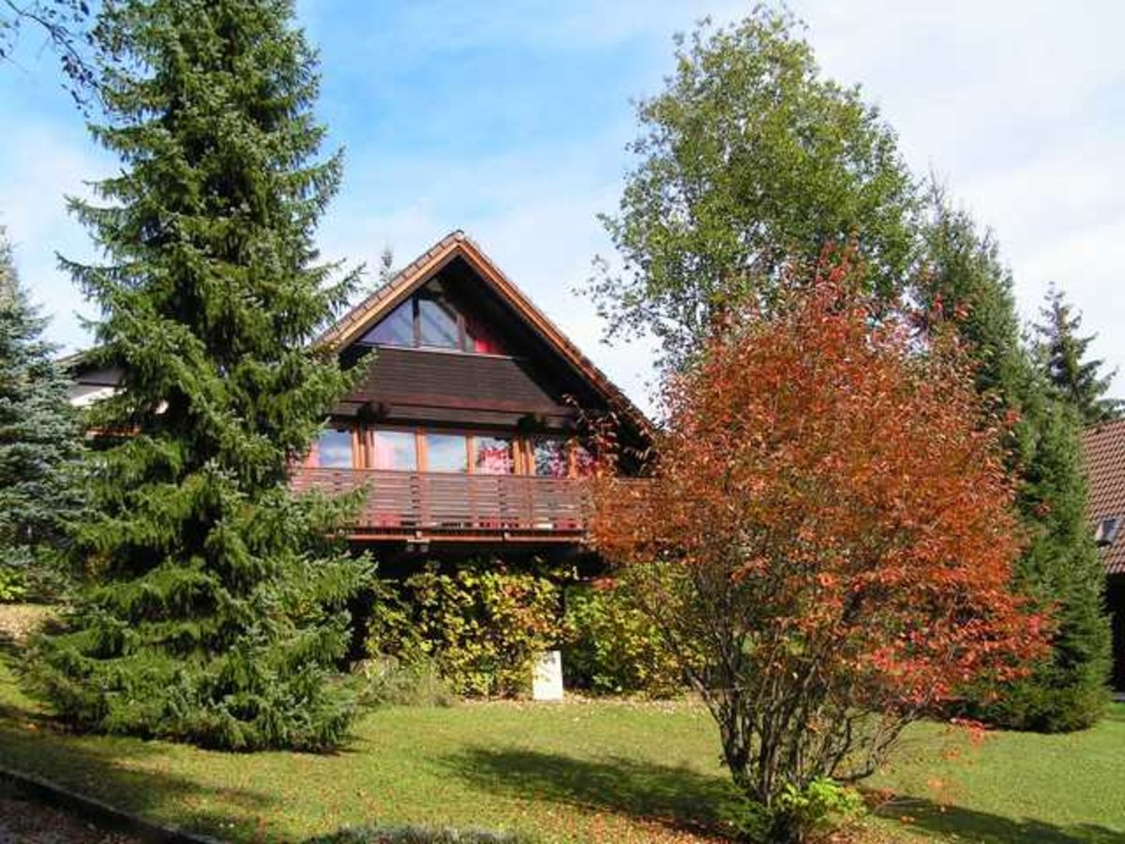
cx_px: 562
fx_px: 1235
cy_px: 422
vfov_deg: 37.7
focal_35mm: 38
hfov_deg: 49.0
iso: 50
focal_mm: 6.3
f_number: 5.6
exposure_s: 1/200
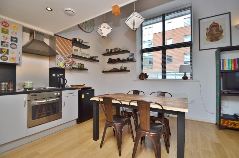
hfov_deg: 100.5
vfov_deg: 77.0
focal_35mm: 15
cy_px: 79
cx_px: 120
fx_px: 99
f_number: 3.5
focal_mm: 10
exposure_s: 1/160
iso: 100
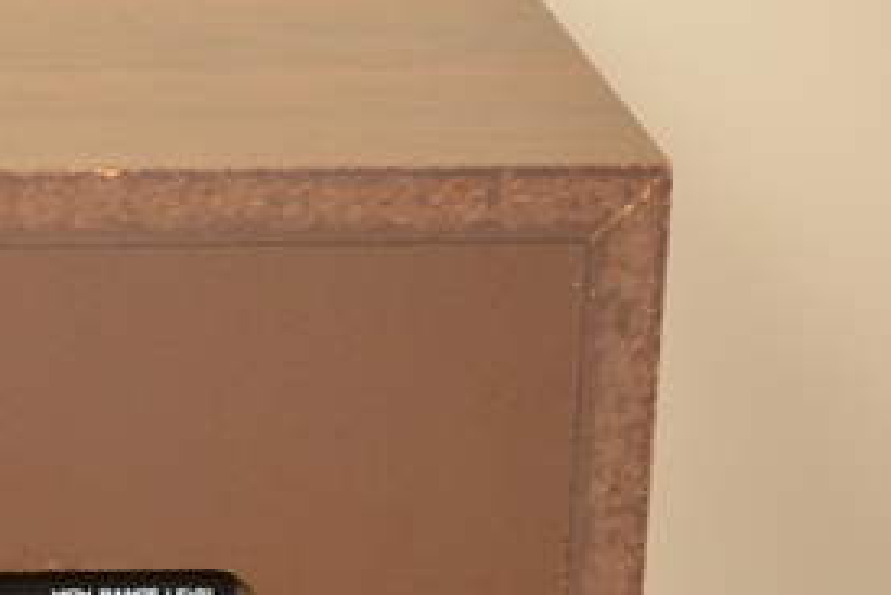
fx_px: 3417
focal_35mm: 138
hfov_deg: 14.7
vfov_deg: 9.9
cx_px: 36
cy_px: 543
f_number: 5.3
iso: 1800
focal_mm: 42
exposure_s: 1/60
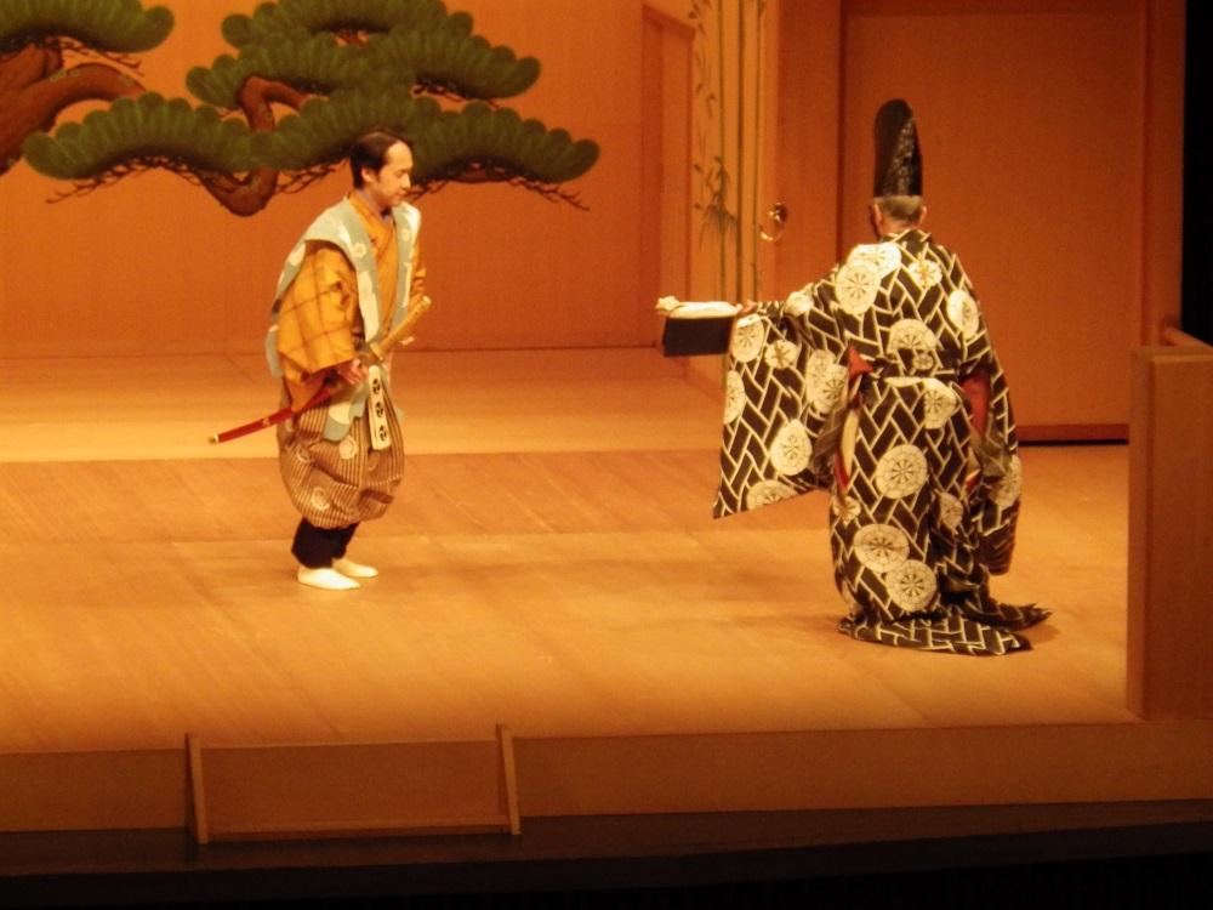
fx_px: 8515
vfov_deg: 6.1
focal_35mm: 243
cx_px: 606
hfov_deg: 8.1
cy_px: 455
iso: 800
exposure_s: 1/80
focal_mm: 43.5
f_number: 5.6
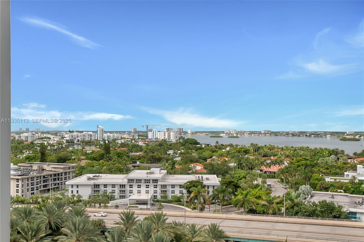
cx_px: 182
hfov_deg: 53.1
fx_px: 364
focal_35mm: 36
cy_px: 121
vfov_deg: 36.9
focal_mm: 24
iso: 200
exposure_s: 1/2000
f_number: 8
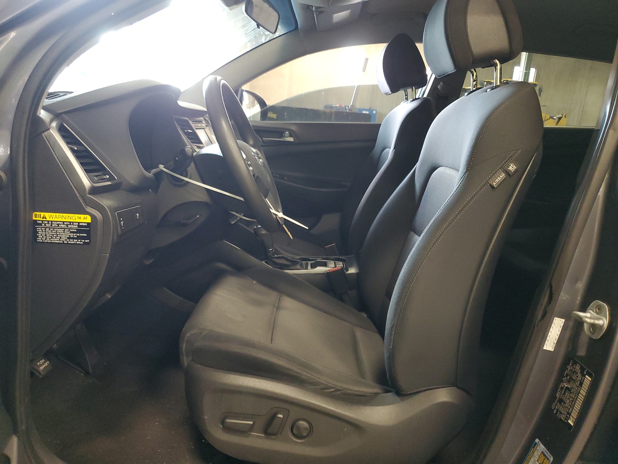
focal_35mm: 26
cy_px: 232
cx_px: 309
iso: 282
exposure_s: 1/30
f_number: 1.5
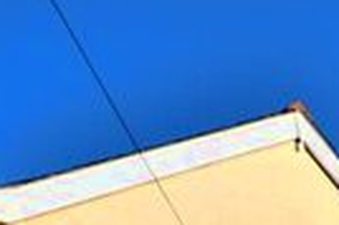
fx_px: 1035
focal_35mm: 110
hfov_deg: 17.9
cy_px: 536
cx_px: 387
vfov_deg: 10.7
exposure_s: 1/500
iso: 220
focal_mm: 14
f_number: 11
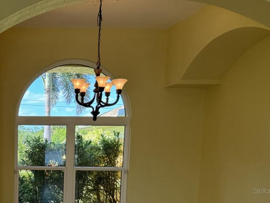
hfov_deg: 34.9
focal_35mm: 50
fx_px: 390
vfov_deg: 27.8
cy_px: 190
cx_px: 5
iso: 64
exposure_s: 1/211
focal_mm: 6.76
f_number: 1.78
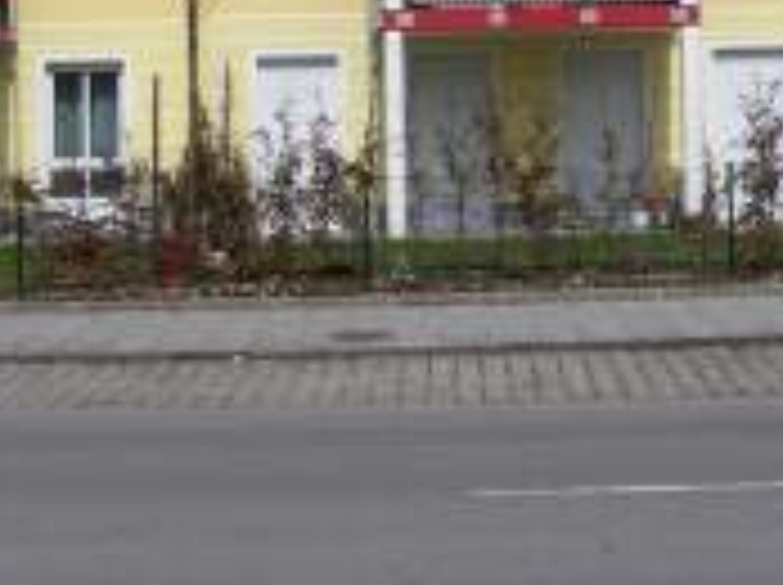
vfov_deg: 17.2
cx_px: 513
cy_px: -29
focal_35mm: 83
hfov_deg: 23.5
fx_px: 1875
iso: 80
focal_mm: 6.3
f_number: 5.6
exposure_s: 1/750
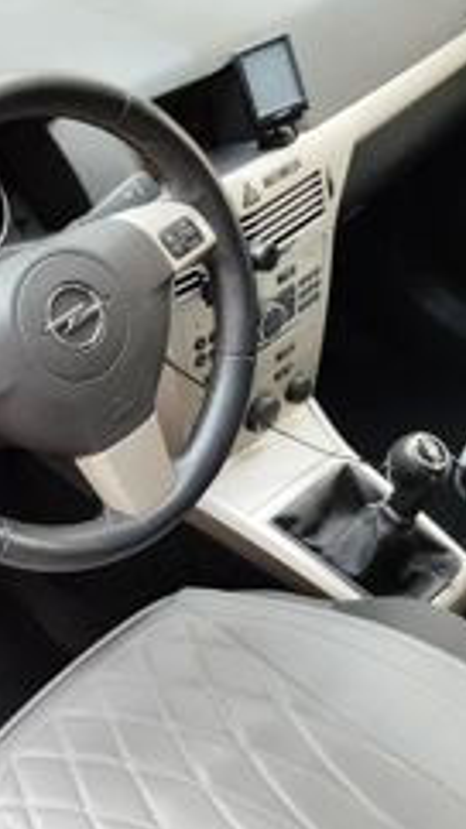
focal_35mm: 52
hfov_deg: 21.9
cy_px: 421
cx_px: -41
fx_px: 1143
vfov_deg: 39.9
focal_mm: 4.25
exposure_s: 1/100
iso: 66
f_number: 1.8
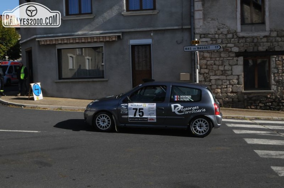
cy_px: 94
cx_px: 142
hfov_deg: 53.2
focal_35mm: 36
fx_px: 283
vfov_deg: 36.7
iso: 1000
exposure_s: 1/500
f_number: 16
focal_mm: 24
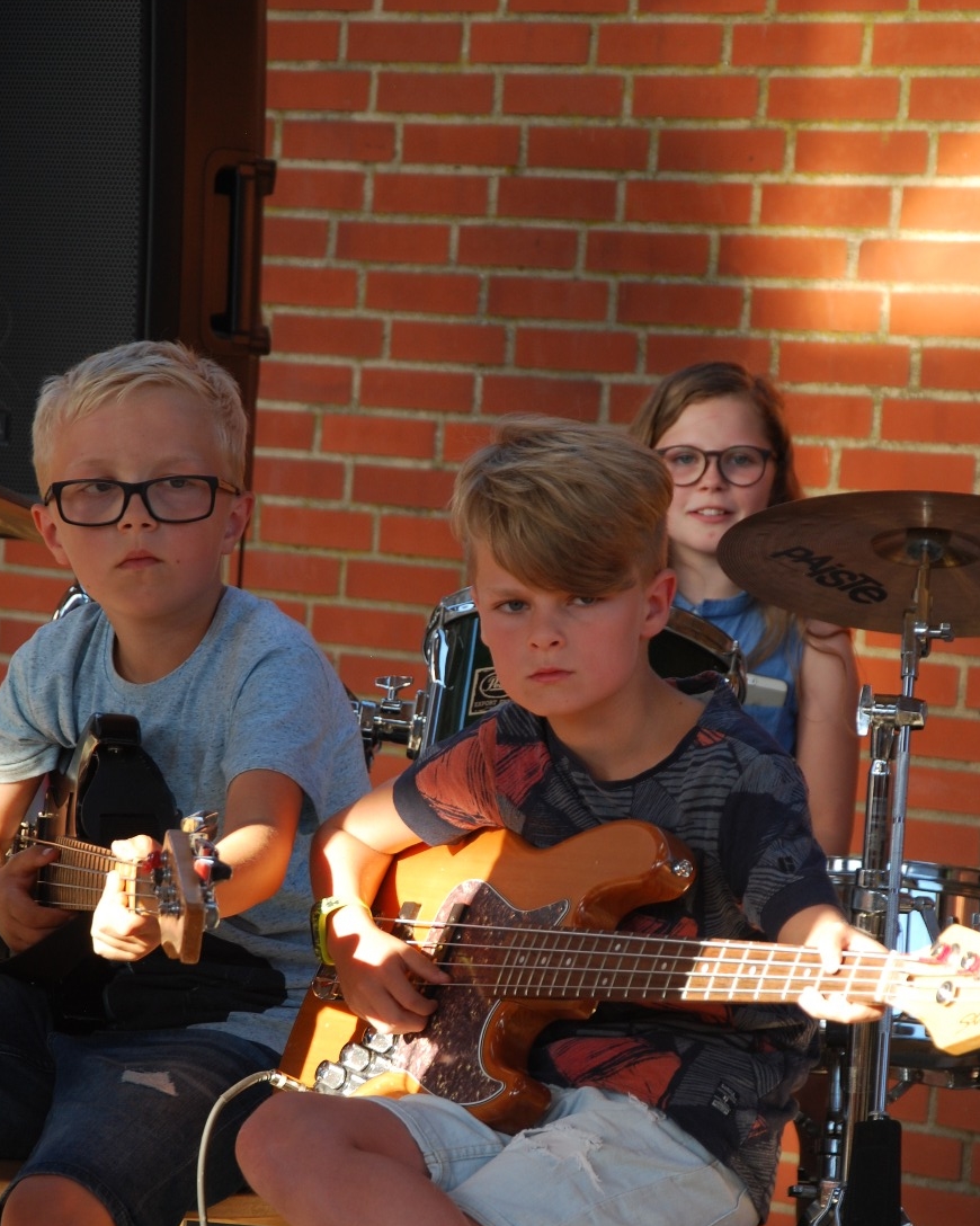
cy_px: 785
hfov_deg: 8.7
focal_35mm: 178
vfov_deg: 10.9
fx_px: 6444
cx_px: 536
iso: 200
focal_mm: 85
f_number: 5.6
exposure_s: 1/100
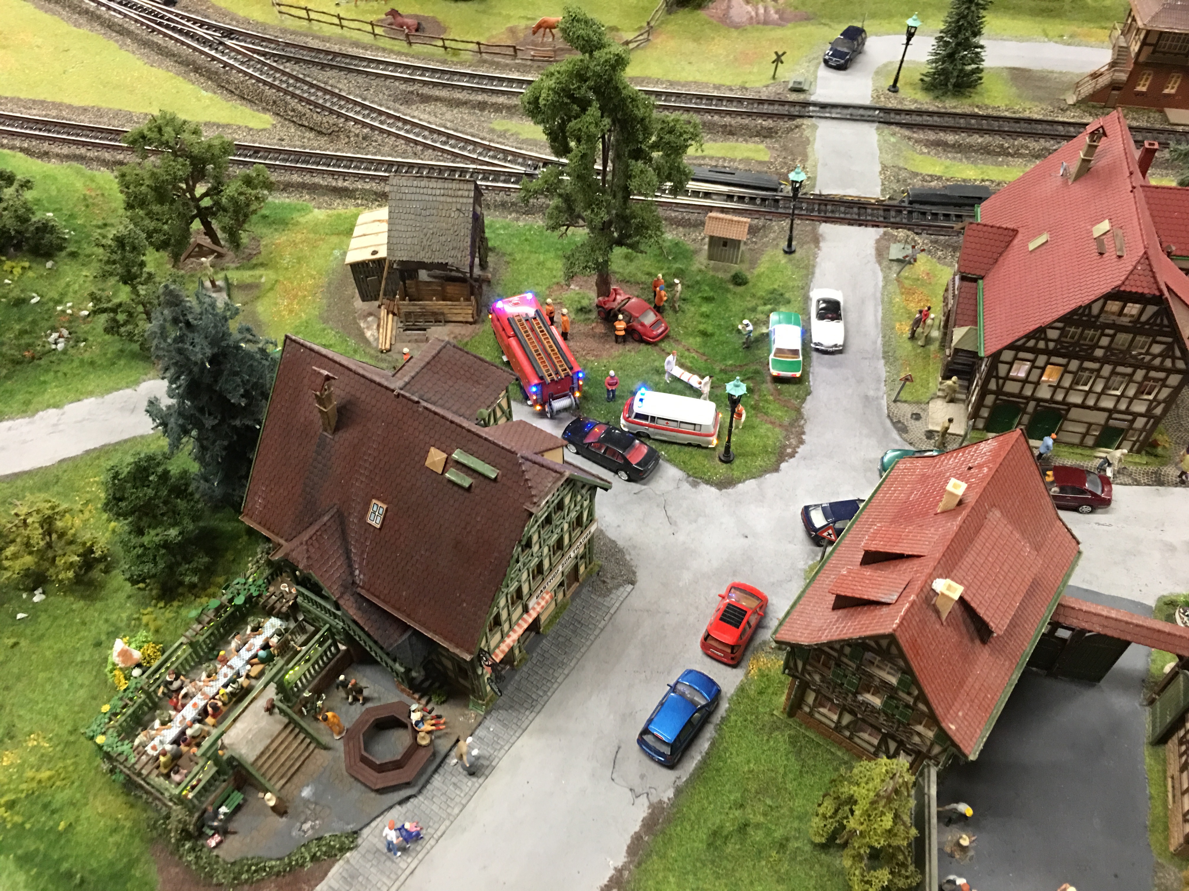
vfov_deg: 48.2
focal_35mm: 29
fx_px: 996
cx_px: 594
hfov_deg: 61.7
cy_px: 446
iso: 80
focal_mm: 4.15
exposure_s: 1/10
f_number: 2.2
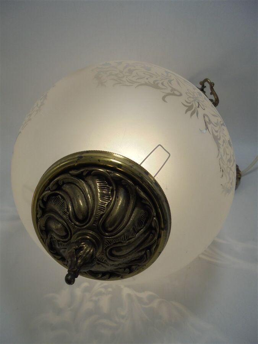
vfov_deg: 67.3
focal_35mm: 26
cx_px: 129
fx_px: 258
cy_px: 172
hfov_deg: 53.1
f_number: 3.5
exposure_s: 1/320
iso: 100
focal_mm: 4.6
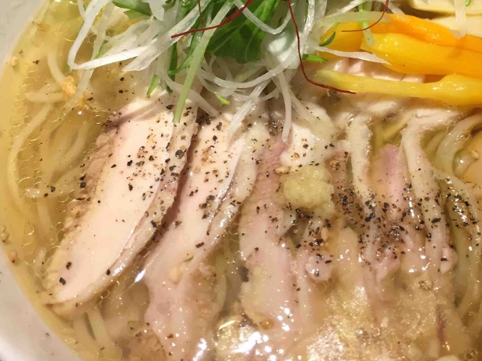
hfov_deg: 39.2
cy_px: 128
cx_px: 318
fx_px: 668
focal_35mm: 48
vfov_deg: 30.1
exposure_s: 1/33
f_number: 2.2
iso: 32
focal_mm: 4.15
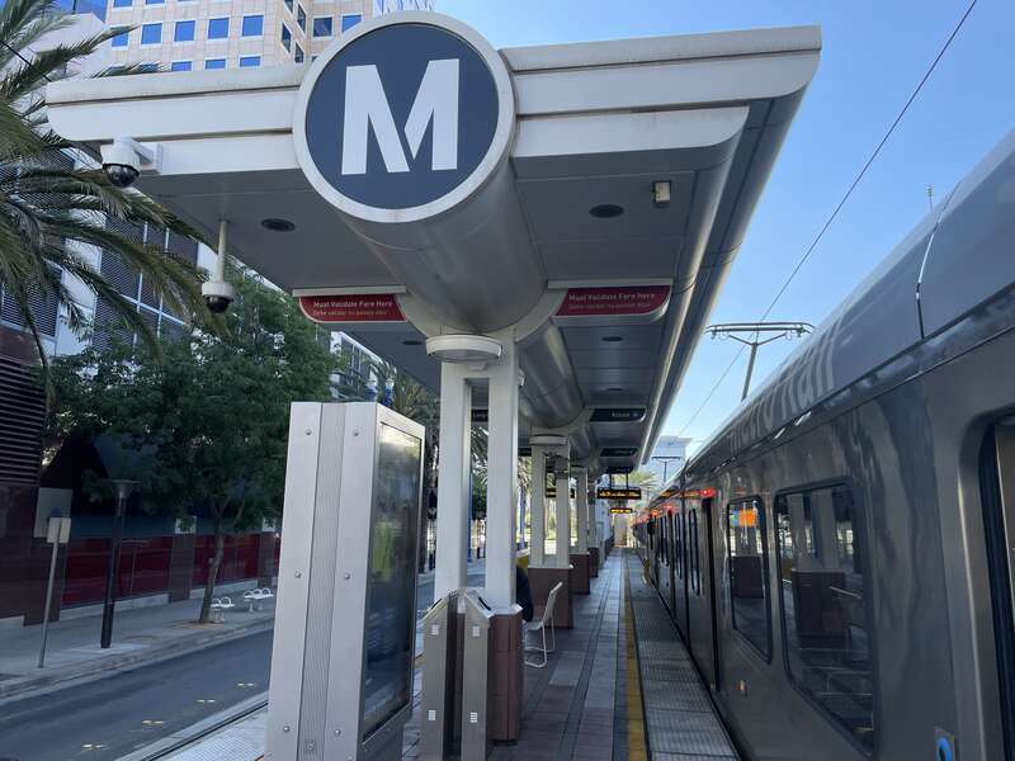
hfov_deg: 67.3
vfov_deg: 53.1
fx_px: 762
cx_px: 508
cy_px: 380
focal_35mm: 26
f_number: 1.6
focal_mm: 4.2
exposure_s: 1/955
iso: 32
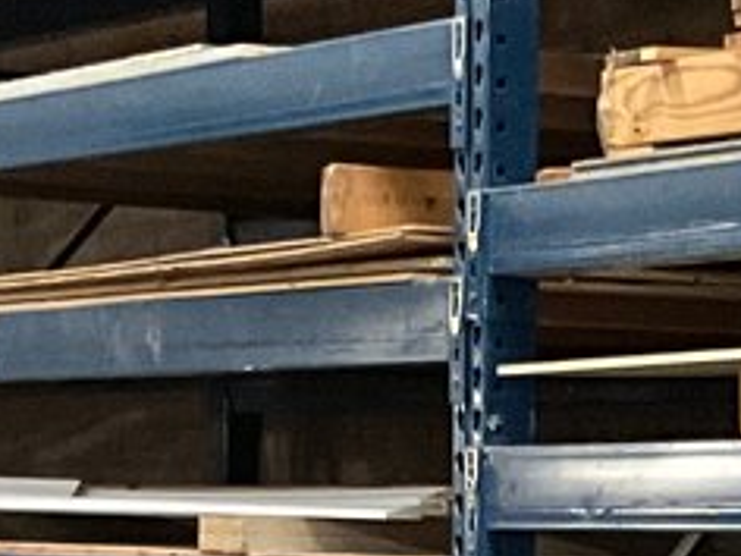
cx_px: 582
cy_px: 1107
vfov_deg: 7.7
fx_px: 3982
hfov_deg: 10.6
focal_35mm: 186
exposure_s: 1/40
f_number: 1.8
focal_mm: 3
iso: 320
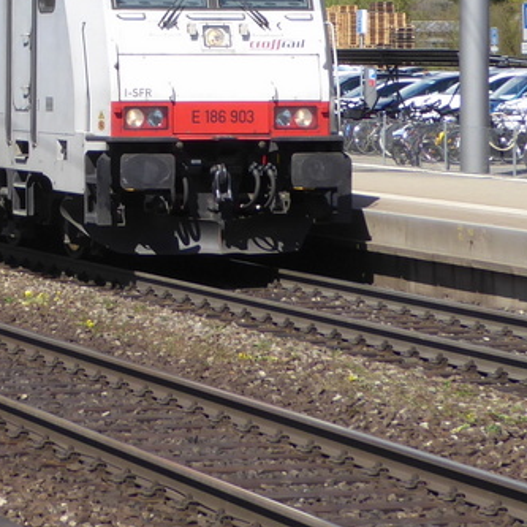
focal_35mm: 220
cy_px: 17
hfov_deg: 7.9
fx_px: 3789
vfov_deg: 7.9
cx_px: 116
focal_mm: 11.7
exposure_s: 1/400
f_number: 4.4
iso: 80
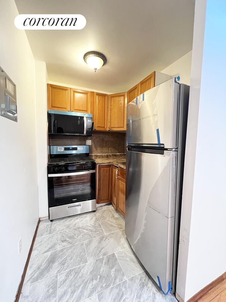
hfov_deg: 89.9
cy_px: 151
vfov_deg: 106.2
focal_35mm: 13
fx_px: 113
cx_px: 113
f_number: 1.8
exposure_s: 1/40
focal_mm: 1.57
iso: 800
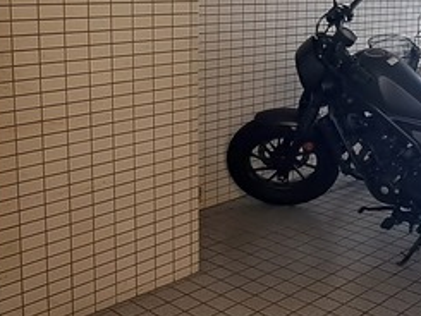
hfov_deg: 37.5
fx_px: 621
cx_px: 225
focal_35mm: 51
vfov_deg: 28.2
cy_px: 86
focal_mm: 1.74
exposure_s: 1/50
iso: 64
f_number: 2.2
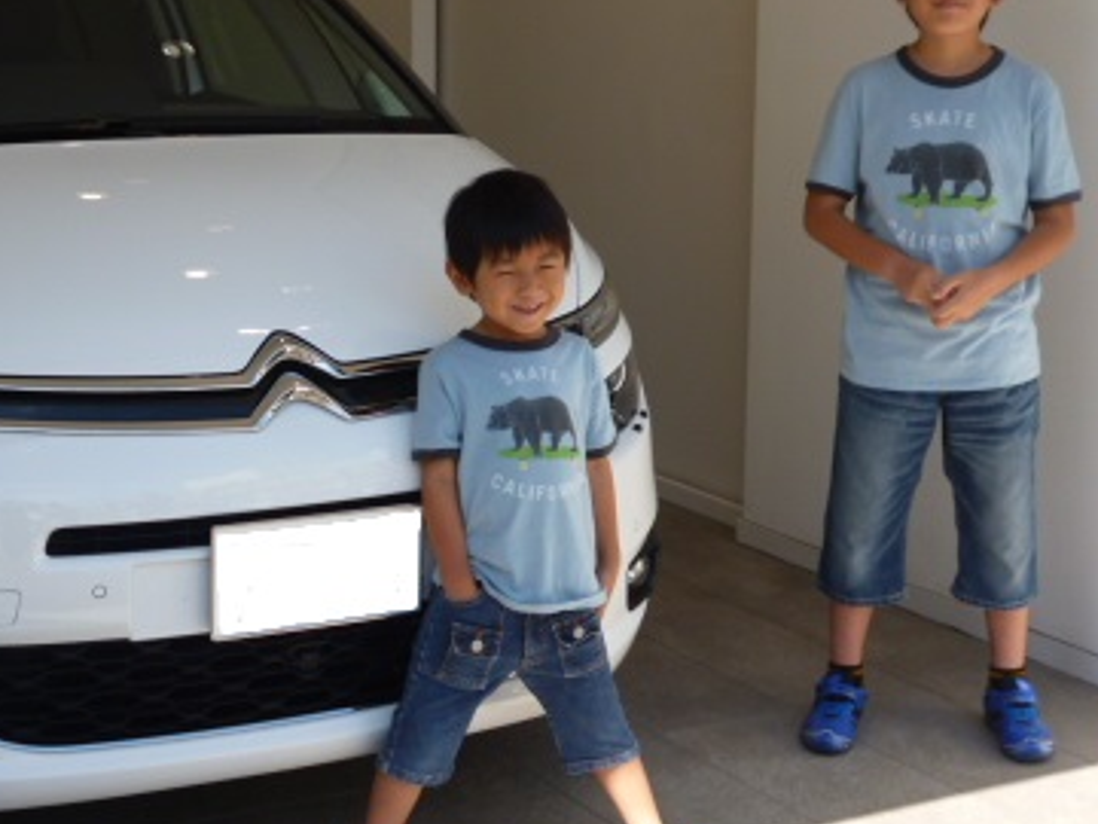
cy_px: 330
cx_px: 320
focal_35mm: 64
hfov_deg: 29.9
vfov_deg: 22.9
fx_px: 2030
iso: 100
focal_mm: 6.4
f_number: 3.5
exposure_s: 1/320
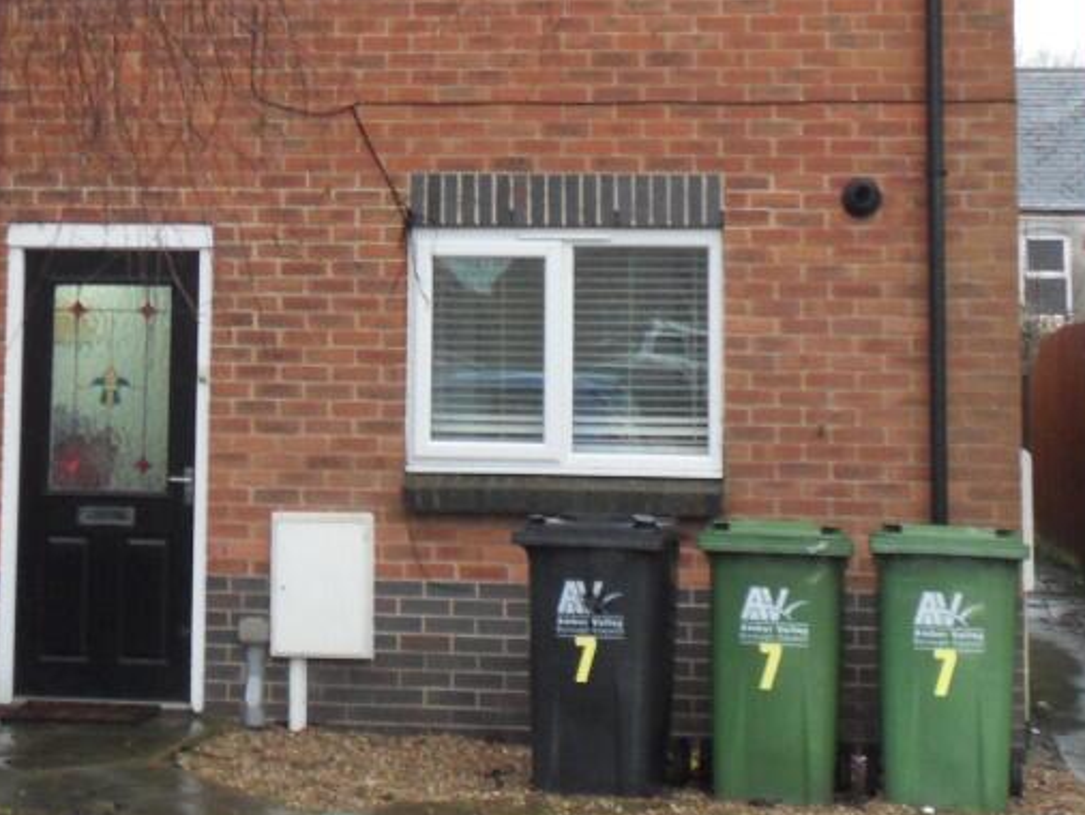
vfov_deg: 16.0
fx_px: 2854
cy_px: 49
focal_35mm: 91
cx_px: 422
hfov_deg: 21.5
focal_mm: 7.9
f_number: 4.2
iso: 240
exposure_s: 1/45
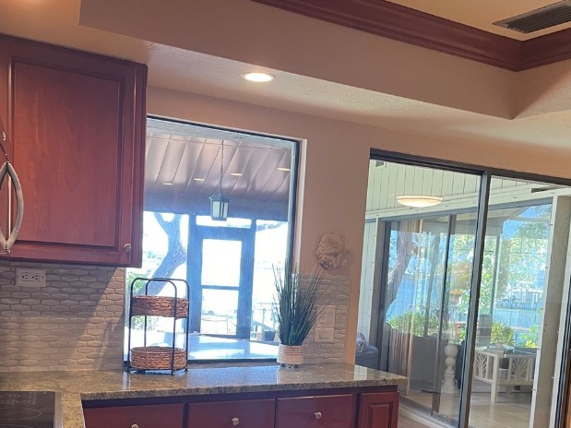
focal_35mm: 43
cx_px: 244
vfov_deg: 32.6
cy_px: 343
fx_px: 709
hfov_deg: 43.7
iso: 100
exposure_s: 1/60
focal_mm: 4.2
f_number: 1.6
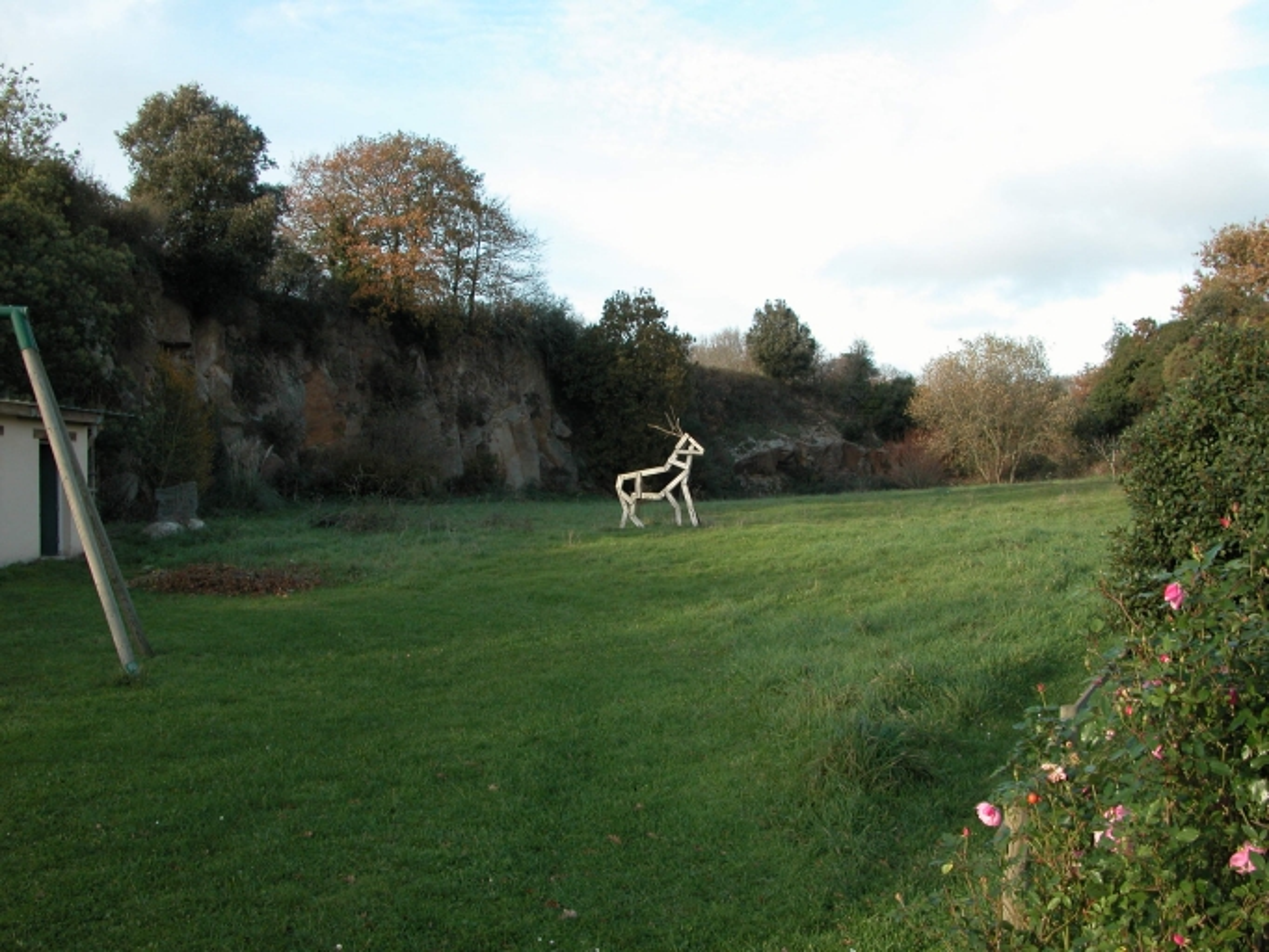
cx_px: 634
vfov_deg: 40.7
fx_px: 1284
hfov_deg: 52.6
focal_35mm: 35
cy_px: 476
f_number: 4.5
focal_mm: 8.9
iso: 100
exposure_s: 1/162
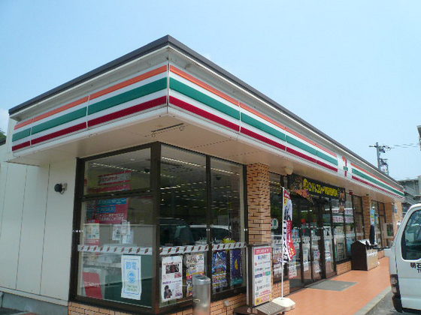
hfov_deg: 63.4
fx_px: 341
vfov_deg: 49.7
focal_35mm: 28
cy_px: 158
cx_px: 210
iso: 100
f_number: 8
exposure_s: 1/200
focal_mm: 4.6
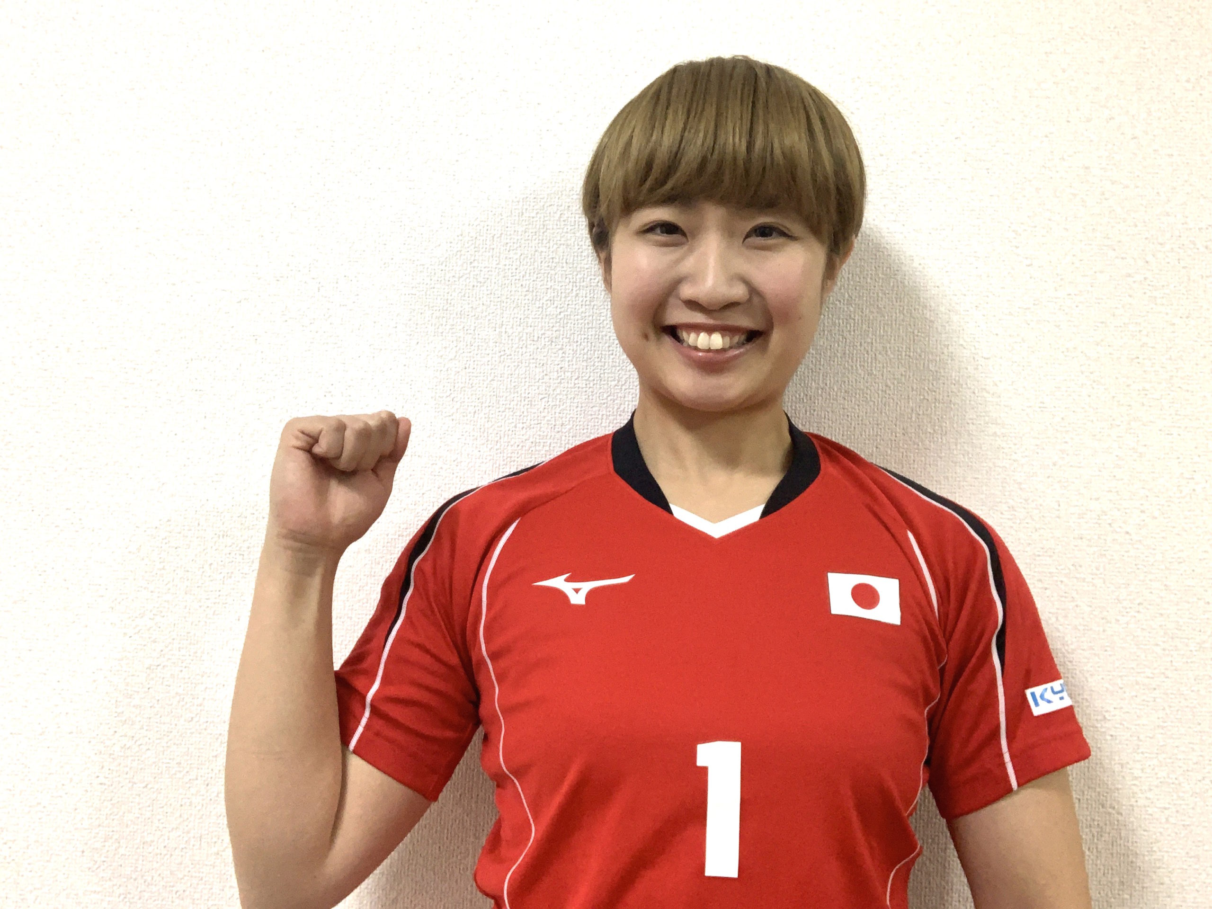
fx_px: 1120
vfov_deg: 44.2
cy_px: 454
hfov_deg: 56.8
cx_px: 606
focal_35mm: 32
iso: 200
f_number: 2.2
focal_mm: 2.87
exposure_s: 1/50
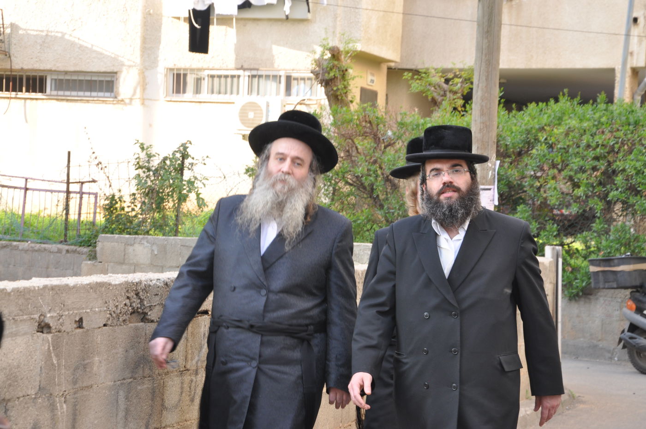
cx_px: 323
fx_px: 1881
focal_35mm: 105
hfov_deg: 19.5
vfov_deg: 13.0
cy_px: 214
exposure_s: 1/60
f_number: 8
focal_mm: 70
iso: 320
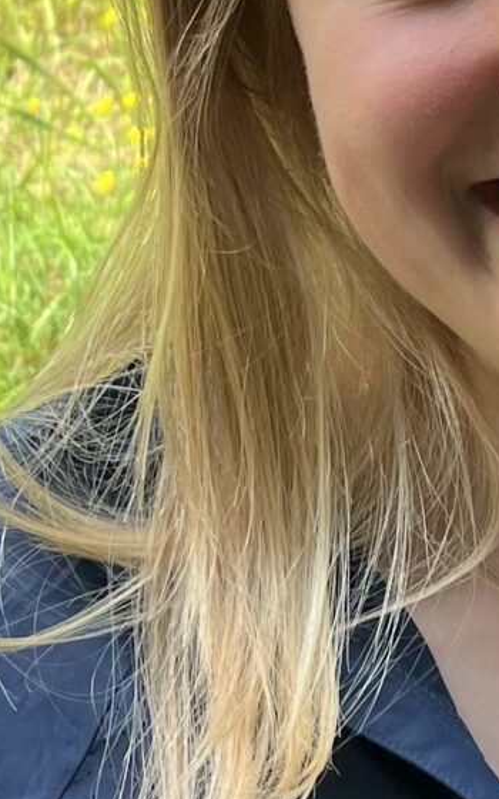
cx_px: 519
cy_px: 167
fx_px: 2742
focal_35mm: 126
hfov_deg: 10.3
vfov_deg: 16.5
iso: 50
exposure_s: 1/769
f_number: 1.5
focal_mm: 5.7
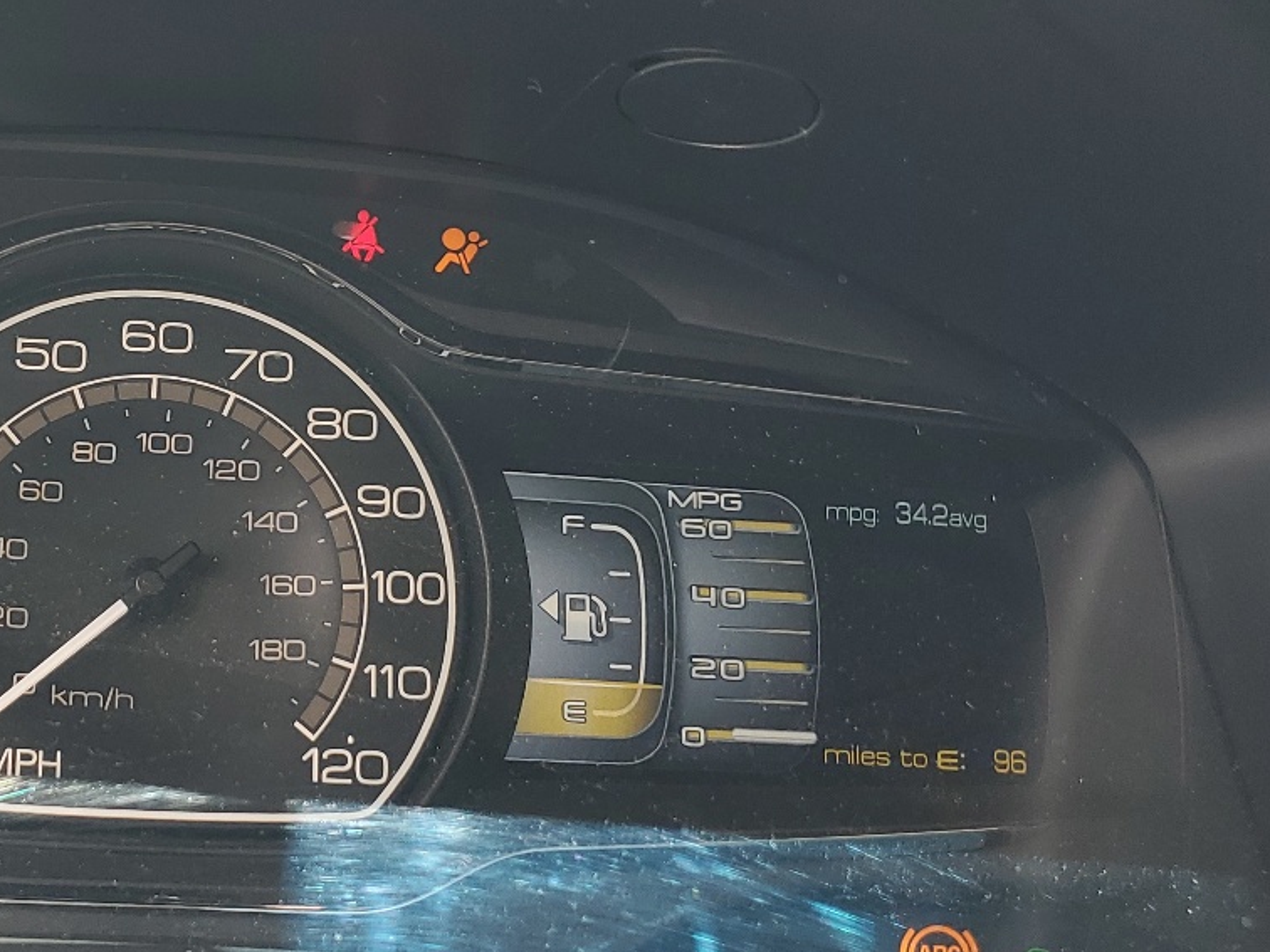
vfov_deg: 26.5
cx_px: 128
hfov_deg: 33.1
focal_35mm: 55
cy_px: 359
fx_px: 2018
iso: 51
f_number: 1.5
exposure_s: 1/120
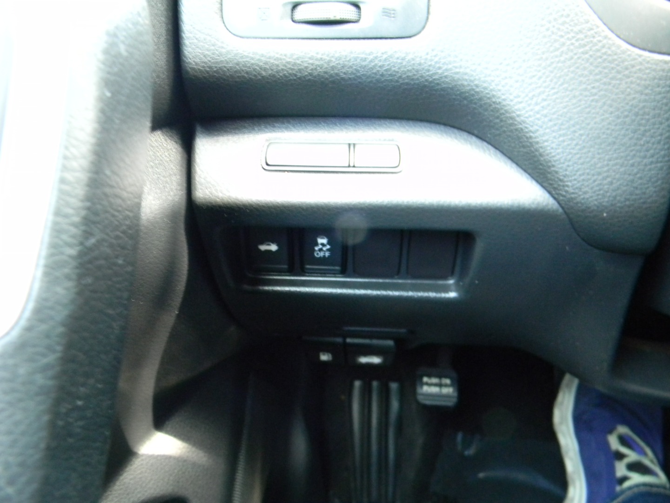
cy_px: 252
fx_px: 542
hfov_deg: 63.4
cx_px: 335
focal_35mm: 28
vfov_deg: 49.7
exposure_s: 1/9.1
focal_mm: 5
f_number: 3.5
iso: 400
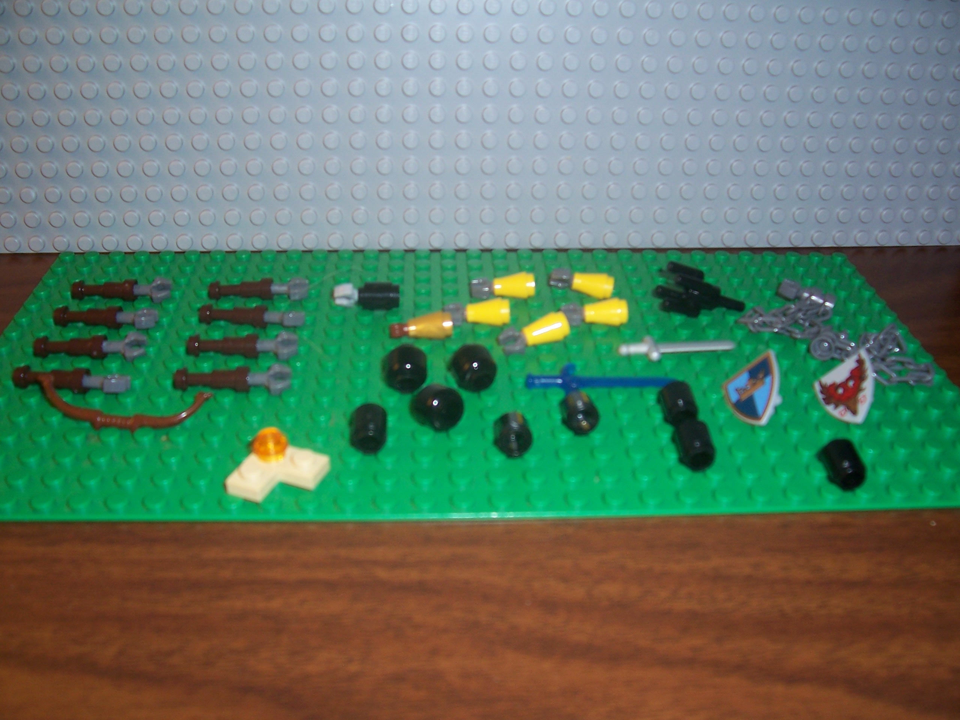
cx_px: 480
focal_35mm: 34
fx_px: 943
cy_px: 360
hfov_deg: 54.0
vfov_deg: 41.8
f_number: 2.7
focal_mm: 5.6
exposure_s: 1/60
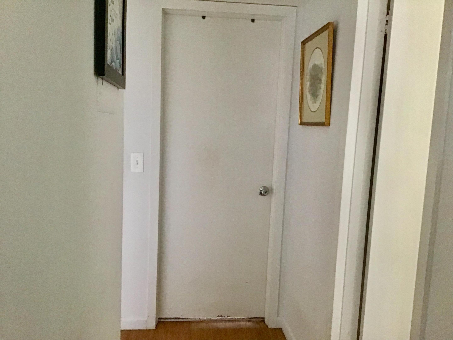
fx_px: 406
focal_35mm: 31
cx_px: 226
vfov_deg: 45.4
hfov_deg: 58.4
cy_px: 170
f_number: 2.4
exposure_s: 1/15
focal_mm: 3.3
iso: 250
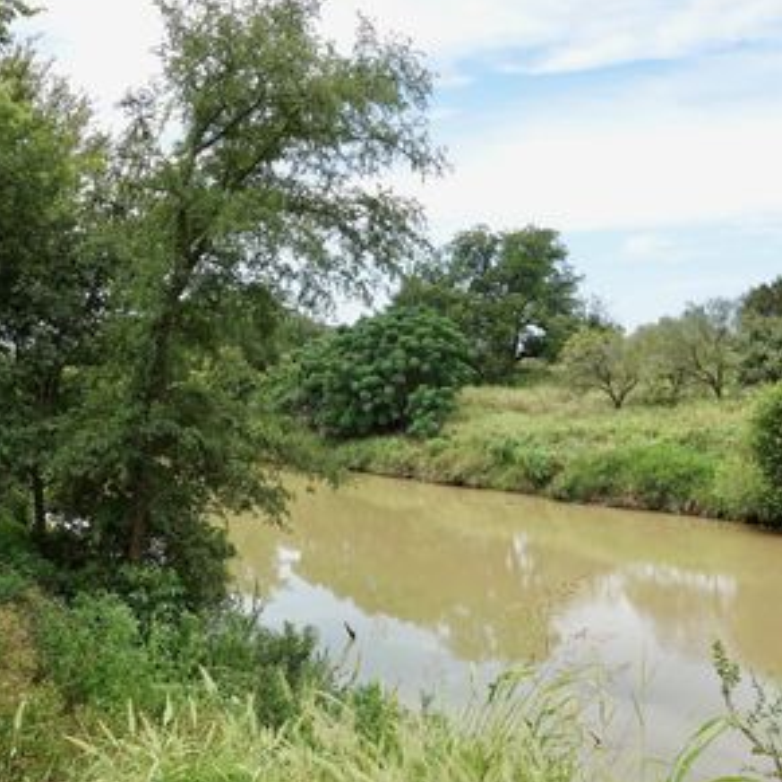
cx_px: 382
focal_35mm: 35
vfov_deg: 47.2
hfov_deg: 47.2
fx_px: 895
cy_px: 421
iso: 100
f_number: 4
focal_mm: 8.8
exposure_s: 1/400
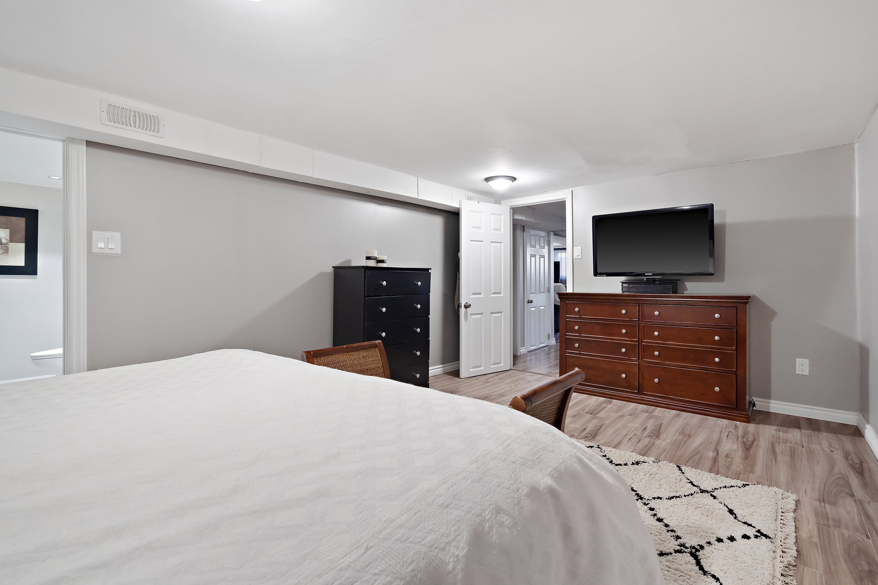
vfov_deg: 73.7
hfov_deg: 96.7
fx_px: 390
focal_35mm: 16
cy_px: 292
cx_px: 439
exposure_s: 1/2
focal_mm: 16
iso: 1600
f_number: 8
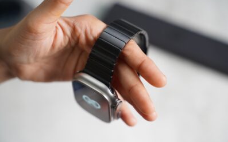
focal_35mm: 77
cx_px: 114
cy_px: 69
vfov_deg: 16.9
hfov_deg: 26.8
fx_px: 478
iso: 1250
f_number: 4
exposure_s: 1/80
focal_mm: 75
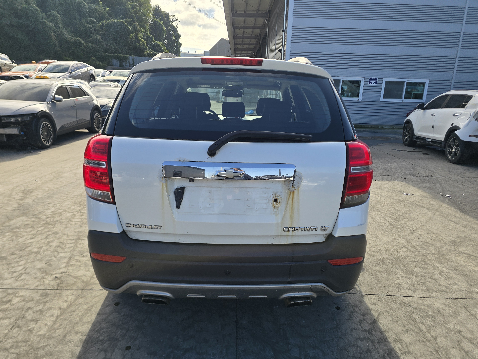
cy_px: 184
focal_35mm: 24
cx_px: 239
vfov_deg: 56.8
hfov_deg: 71.6
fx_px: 331
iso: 12
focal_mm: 6.3
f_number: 1.7
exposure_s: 1/431
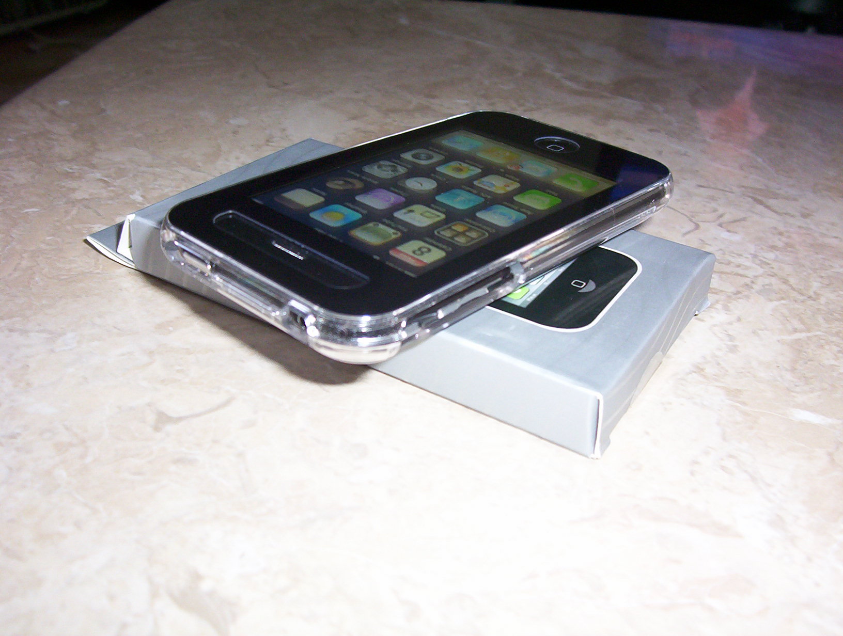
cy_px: 318
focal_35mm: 43
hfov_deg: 43.8
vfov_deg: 33.7
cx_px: 422
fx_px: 1050
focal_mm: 5.77
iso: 140
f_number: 2.73
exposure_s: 1/60
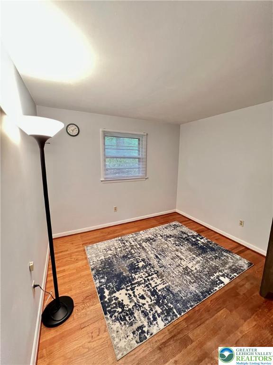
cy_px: 182
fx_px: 137
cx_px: 136
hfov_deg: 89.9
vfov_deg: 106.2
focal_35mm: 13
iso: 800
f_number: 1.8
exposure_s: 1/60
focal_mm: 1.57
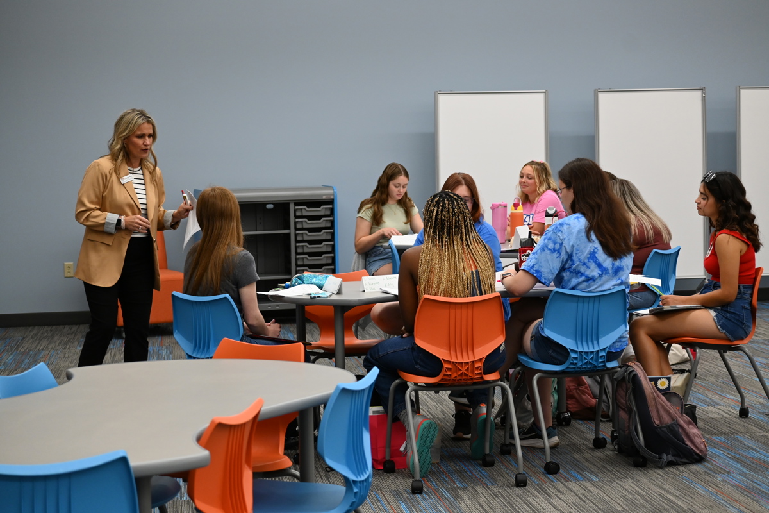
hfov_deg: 27.0
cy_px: 256
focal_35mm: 75
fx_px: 1602
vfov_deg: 18.2
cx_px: 384
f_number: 4.5
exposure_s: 1/125
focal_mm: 50
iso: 1000
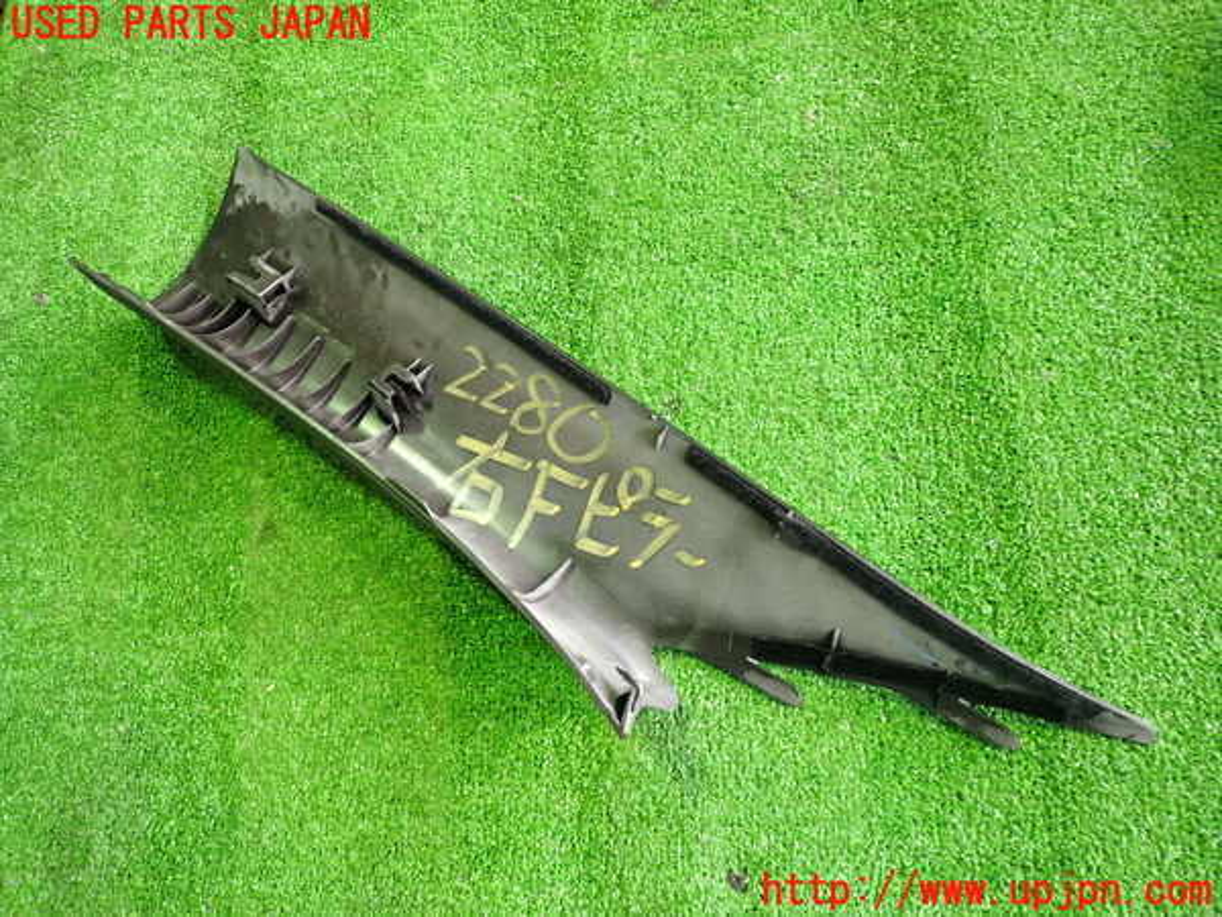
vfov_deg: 54.9
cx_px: 611
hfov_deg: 69.4
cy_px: 458
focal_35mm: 25
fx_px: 883
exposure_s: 1/30
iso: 250
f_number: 2
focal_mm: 4.5
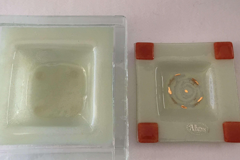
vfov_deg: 37.9
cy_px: 78
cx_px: 113
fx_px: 233
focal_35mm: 35
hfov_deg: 54.4
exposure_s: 1/33
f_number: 2.2
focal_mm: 4.15
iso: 40
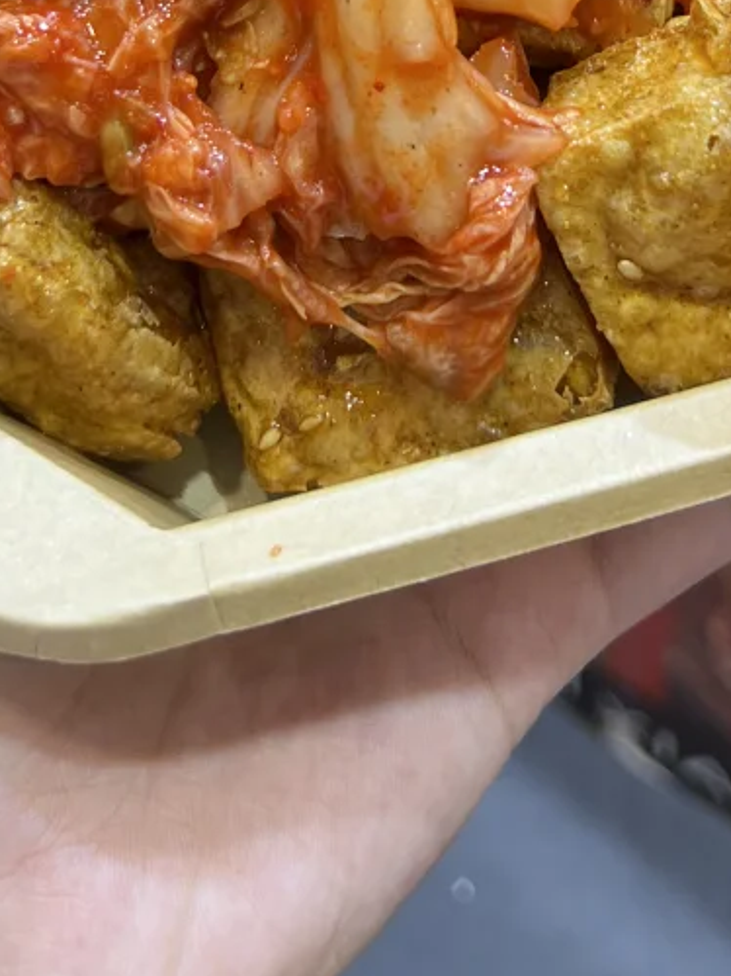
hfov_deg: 19.5
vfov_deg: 22.8
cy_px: -336
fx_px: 2113
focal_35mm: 75
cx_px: 524
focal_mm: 5.7
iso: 100
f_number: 1.5
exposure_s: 1/100
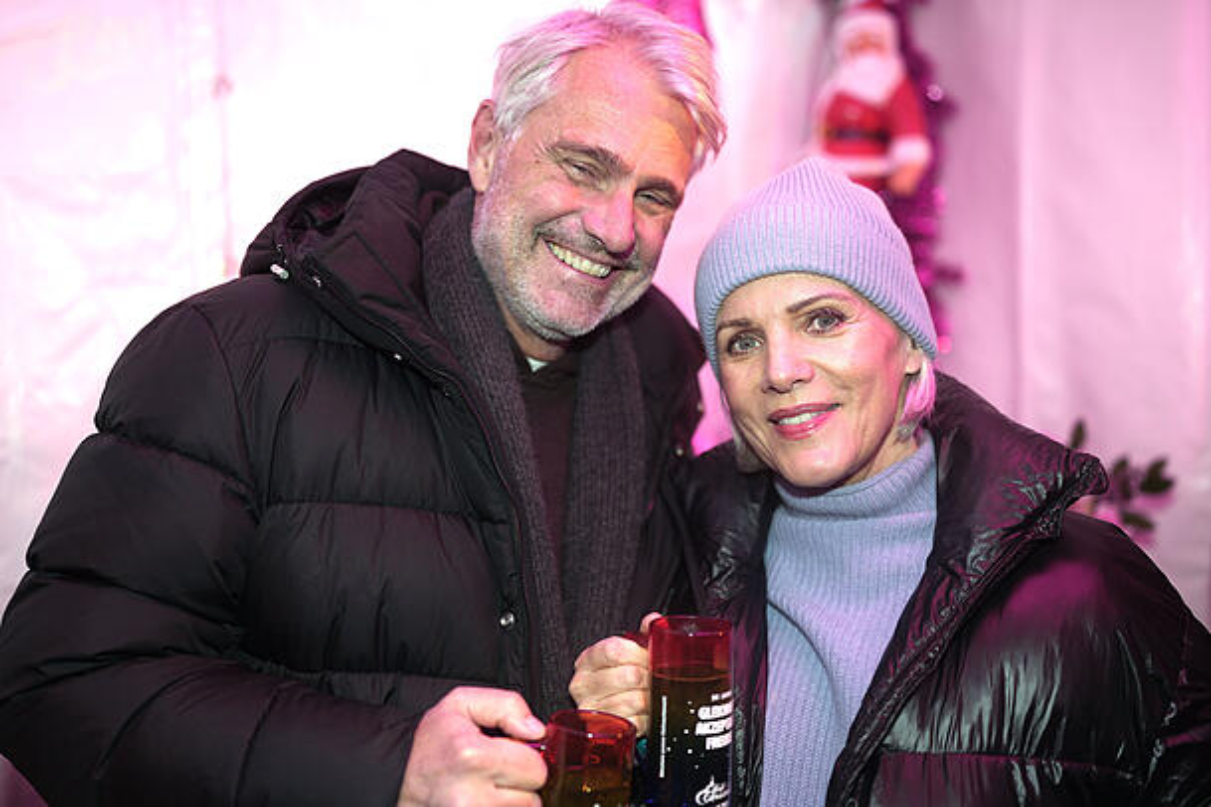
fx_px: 1177
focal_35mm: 35
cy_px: 404
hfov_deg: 54.4
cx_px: 606
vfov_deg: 37.9
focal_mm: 35
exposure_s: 1/60
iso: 100
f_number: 1.4
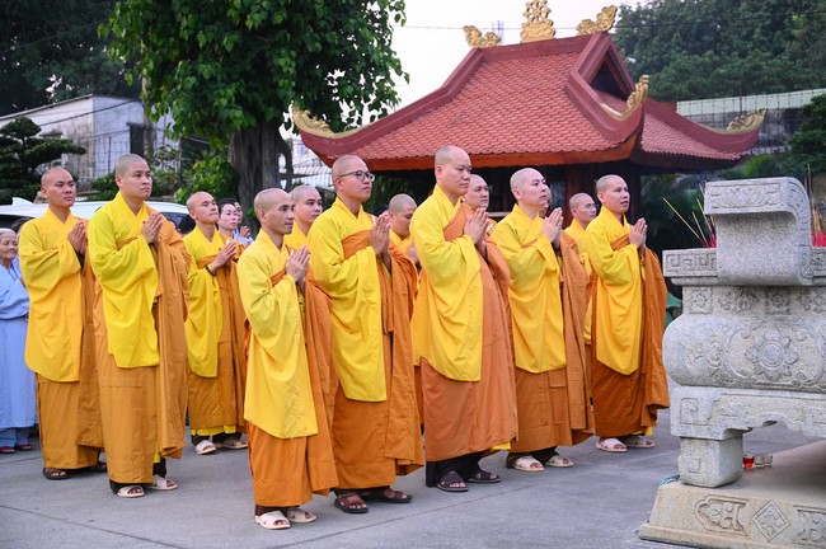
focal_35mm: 52
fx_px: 1192
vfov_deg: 25.9
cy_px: 274
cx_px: 413
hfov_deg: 38.2
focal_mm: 52
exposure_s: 1/125
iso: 12800
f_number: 4.5
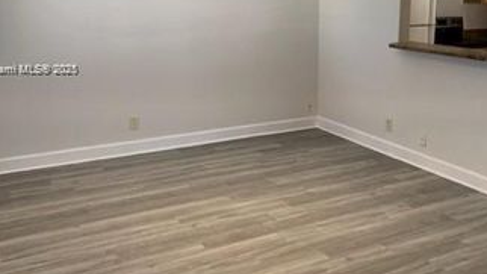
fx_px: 568
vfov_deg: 26.8
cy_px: 70
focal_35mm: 44
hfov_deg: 46.1
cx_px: 292
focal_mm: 5.7
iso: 32
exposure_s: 1/120
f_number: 1.5
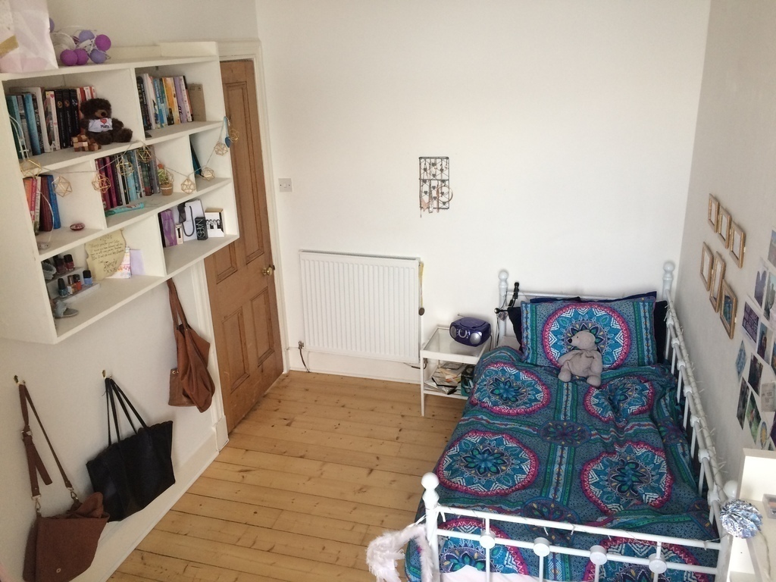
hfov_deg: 61.7
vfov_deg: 48.2
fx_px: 650
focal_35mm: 29
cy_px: 291
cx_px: 388
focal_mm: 4.15
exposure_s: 1/33
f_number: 2.2
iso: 64
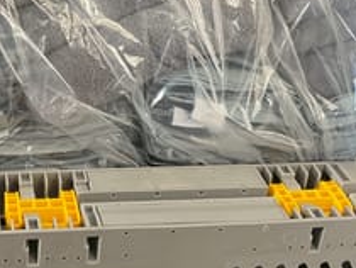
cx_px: 42
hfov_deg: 27.2
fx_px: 710
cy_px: 8
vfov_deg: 20.7
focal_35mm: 69
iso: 160
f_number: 1.8
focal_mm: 3
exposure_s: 1/50
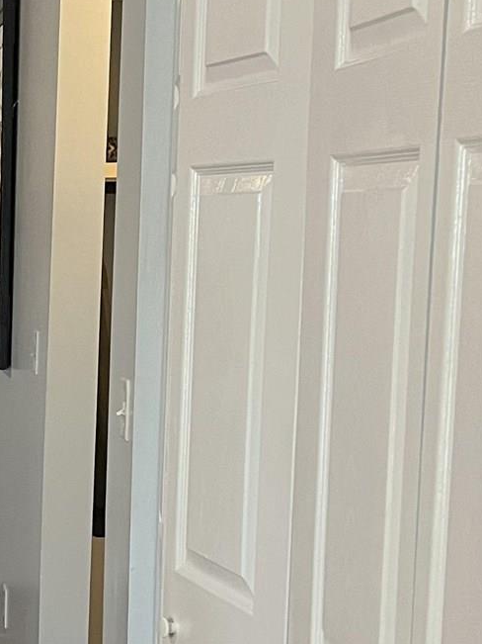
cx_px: -302
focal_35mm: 92
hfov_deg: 14.6
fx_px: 1709
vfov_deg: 21.2
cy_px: 463
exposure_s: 1/60
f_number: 1.6
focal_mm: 5.1
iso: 320
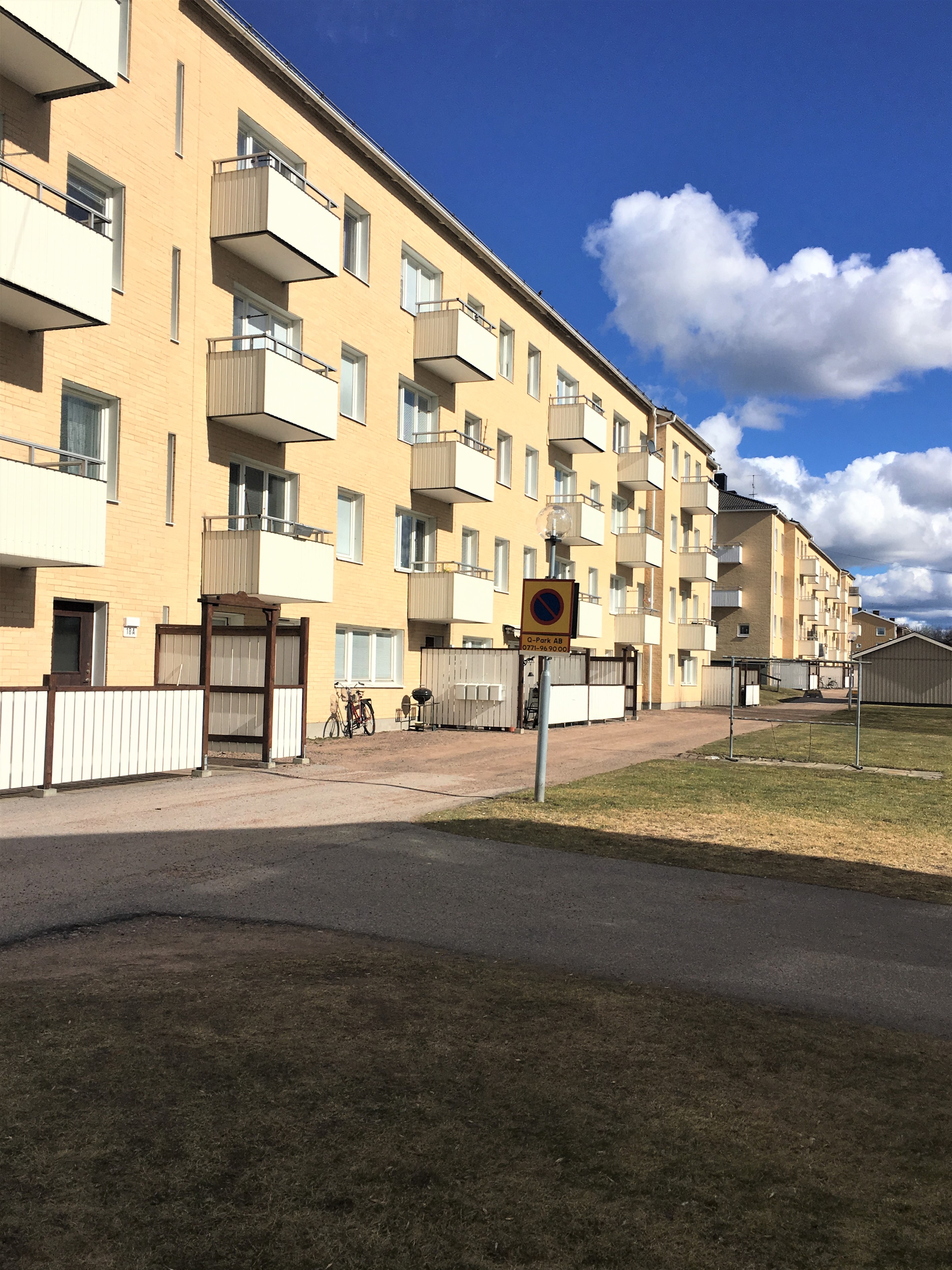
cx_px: 476
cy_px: 635
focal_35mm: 29
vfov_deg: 61.7
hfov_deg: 48.2
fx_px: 1063
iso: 25
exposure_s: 1/4274
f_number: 2.2
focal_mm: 4.15
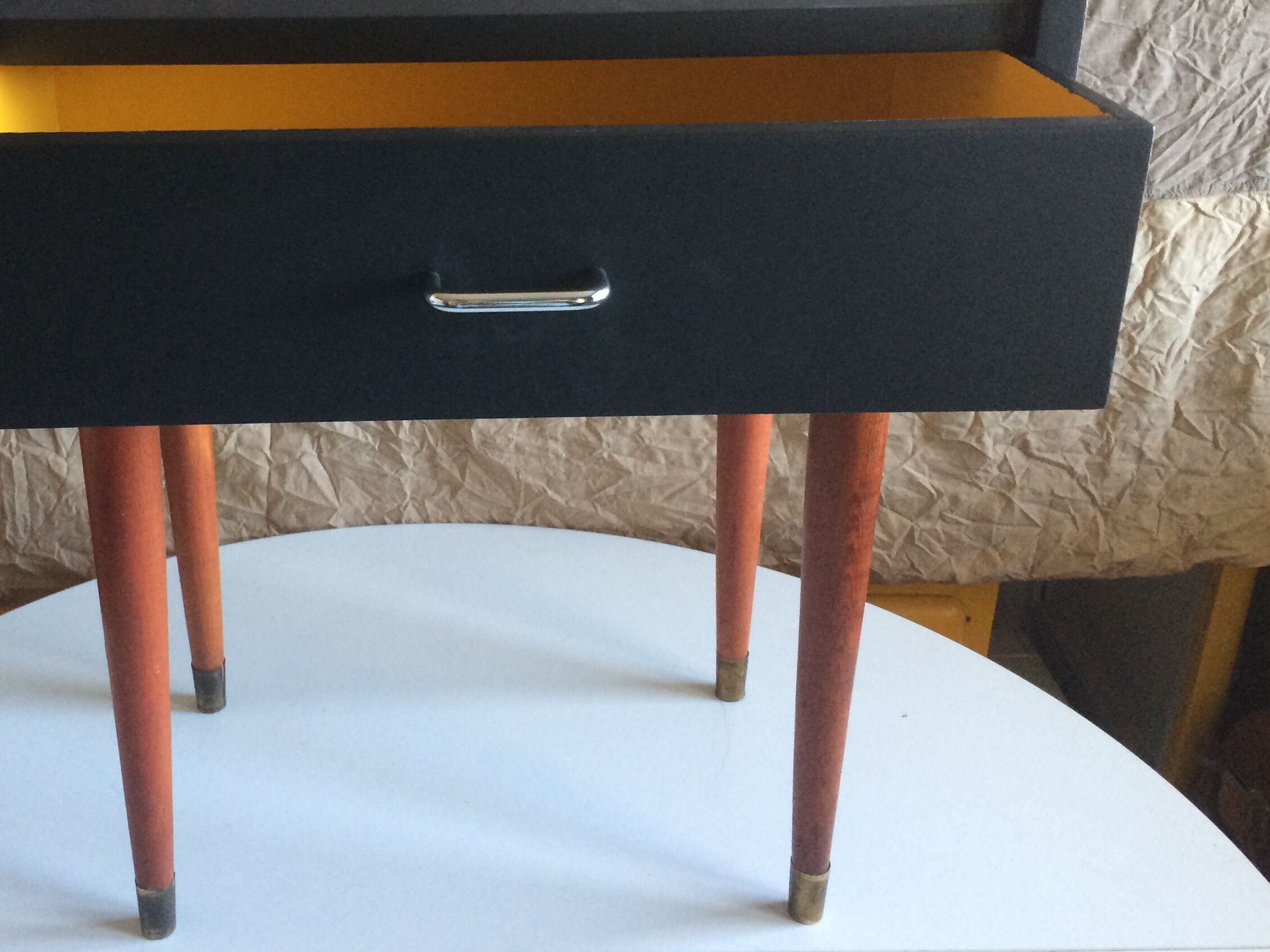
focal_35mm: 42
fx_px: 1541
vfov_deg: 34.1
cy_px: 331
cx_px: 428
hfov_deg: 44.2
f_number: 2.2
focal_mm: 4.15
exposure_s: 1/33
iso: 200
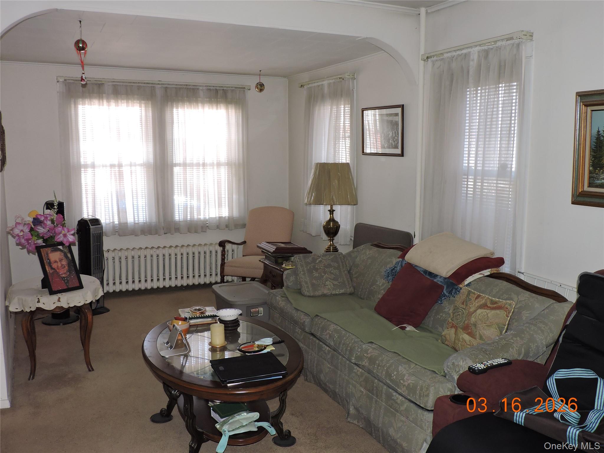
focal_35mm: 33
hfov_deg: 55.4
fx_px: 576
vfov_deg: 42.9
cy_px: 226
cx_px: 302
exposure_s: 1/30
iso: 200
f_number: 3.2
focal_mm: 5.9
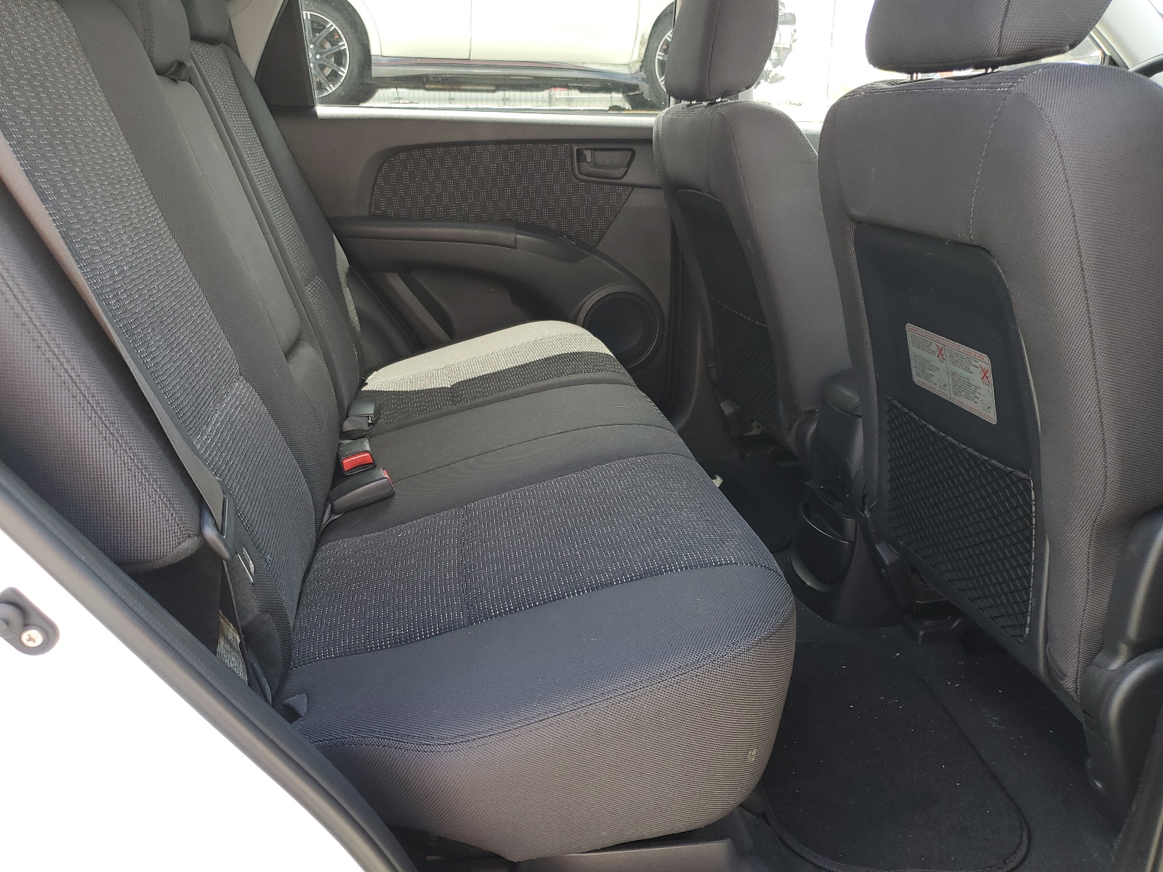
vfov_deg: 53.1
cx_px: 582
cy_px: 436
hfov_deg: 67.3
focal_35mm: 26
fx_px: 874
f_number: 1.5
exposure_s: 1/154
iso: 50
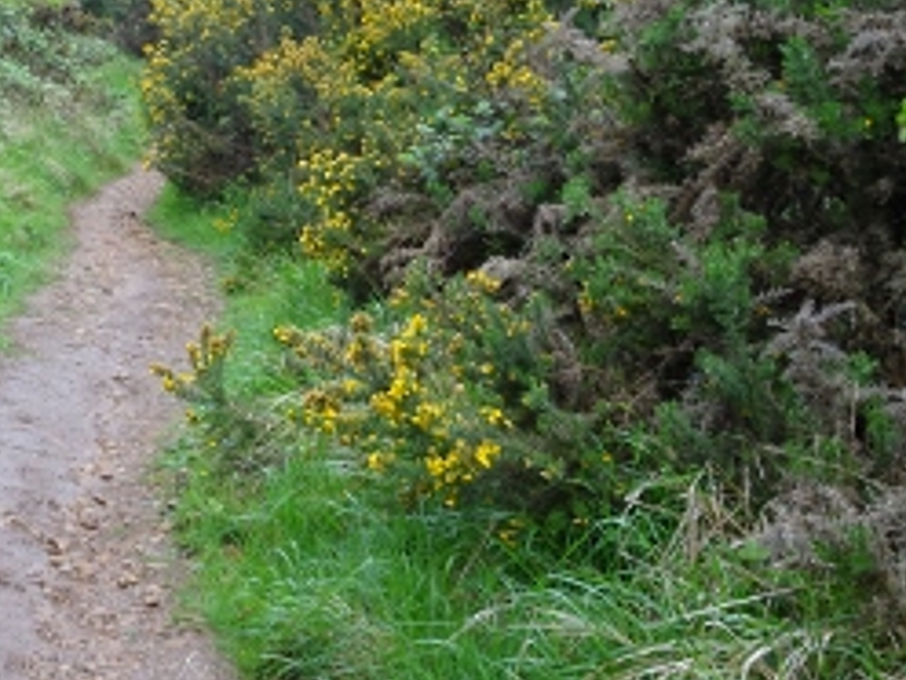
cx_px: 102
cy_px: 172
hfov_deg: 30.8
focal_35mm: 60
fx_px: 1570
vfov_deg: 24.2
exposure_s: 1/50
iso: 80
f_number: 4
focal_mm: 5.61
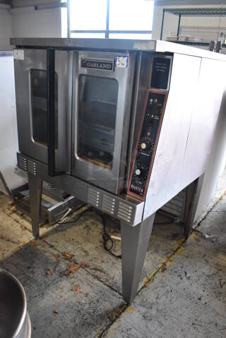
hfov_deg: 48.0
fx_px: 254
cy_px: 169
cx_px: 113
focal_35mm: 27
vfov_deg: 67.4
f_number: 3.5
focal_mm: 18
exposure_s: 1/125
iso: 1000
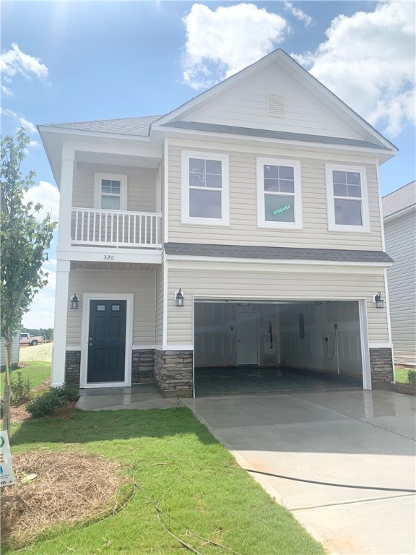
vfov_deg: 67.3
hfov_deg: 53.1
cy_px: 278
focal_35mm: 26
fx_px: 417
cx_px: 208
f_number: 1.8
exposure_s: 1/2915
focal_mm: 4.25
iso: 25
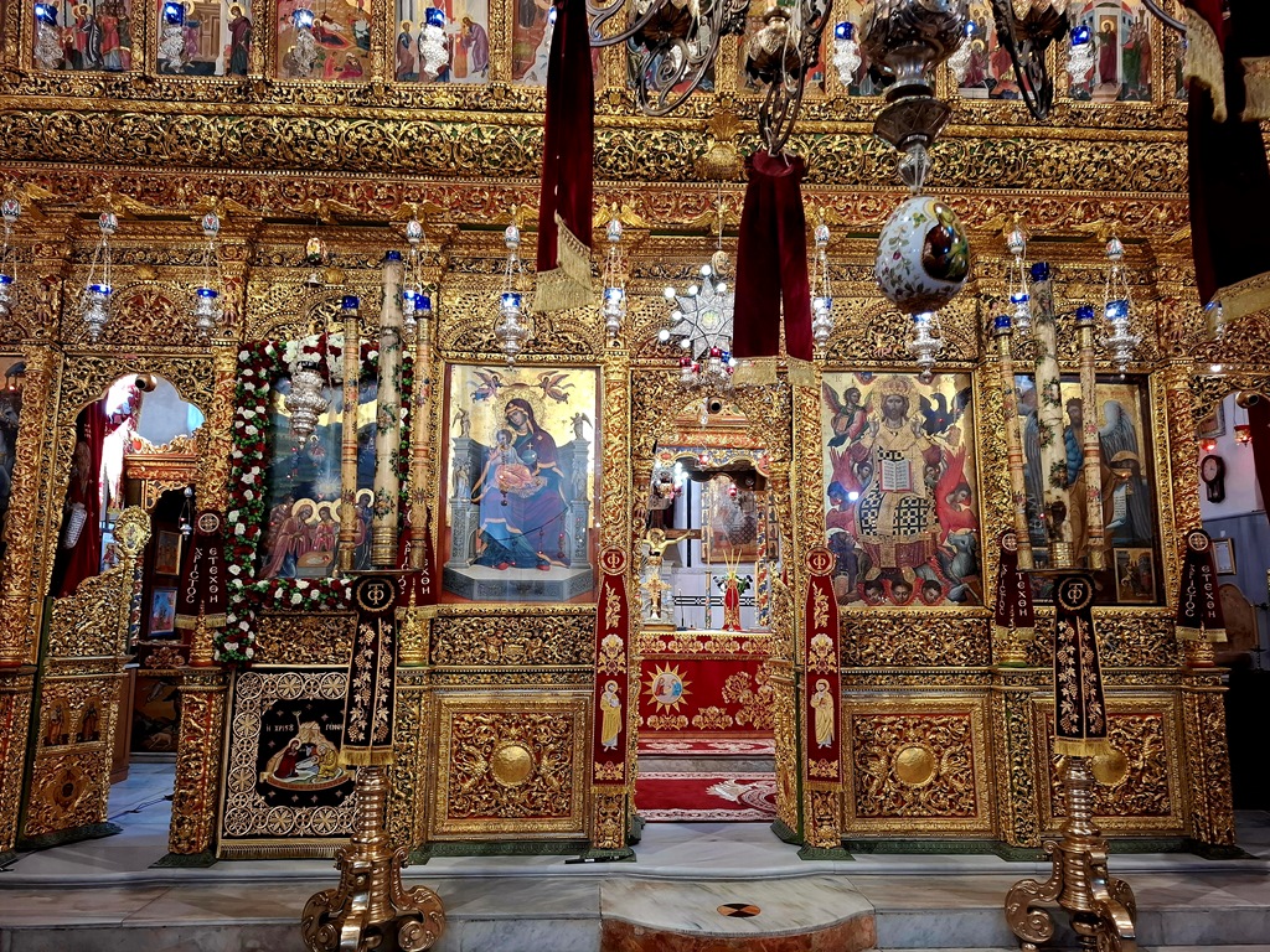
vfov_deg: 58.9
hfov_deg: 73.9
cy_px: 476
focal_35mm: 23
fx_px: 844
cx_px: 635
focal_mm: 5.54
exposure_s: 1/50
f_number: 1.8
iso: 320
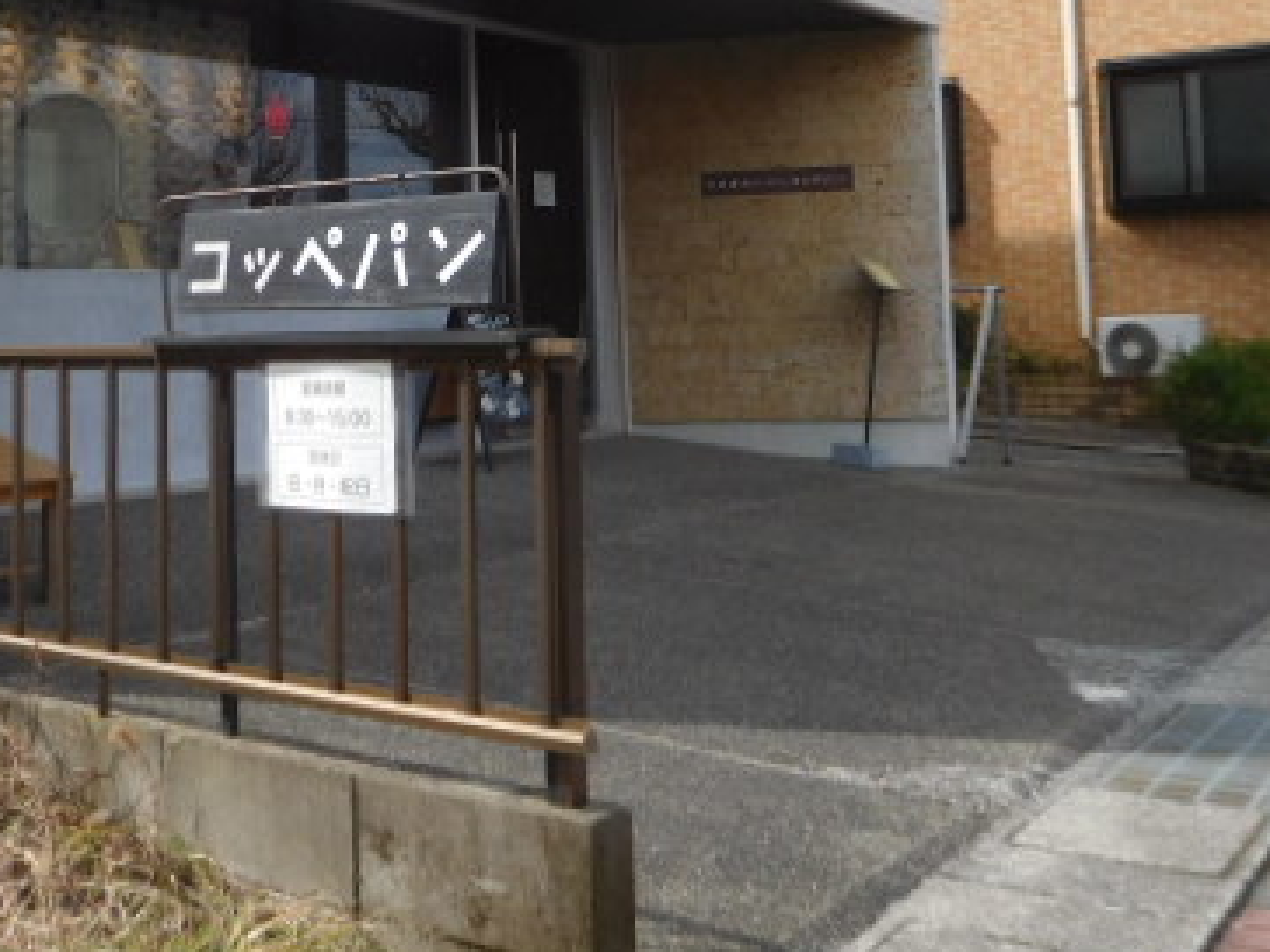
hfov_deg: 42.3
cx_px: 408
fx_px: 1614
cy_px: 192
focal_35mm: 44
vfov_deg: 32.0
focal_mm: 4.5
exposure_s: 1/800
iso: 125
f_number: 3.4
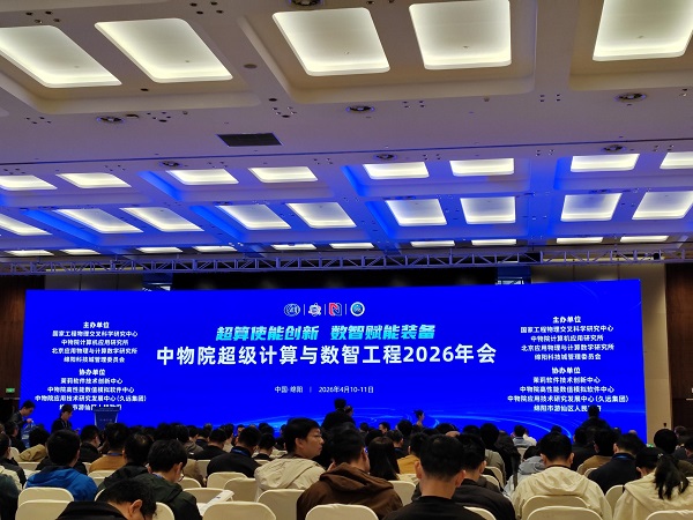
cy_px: 260
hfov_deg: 35.5
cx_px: 346
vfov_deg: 27.0
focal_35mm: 54
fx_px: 1081
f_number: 1.8
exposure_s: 1/100
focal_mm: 6.14
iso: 500
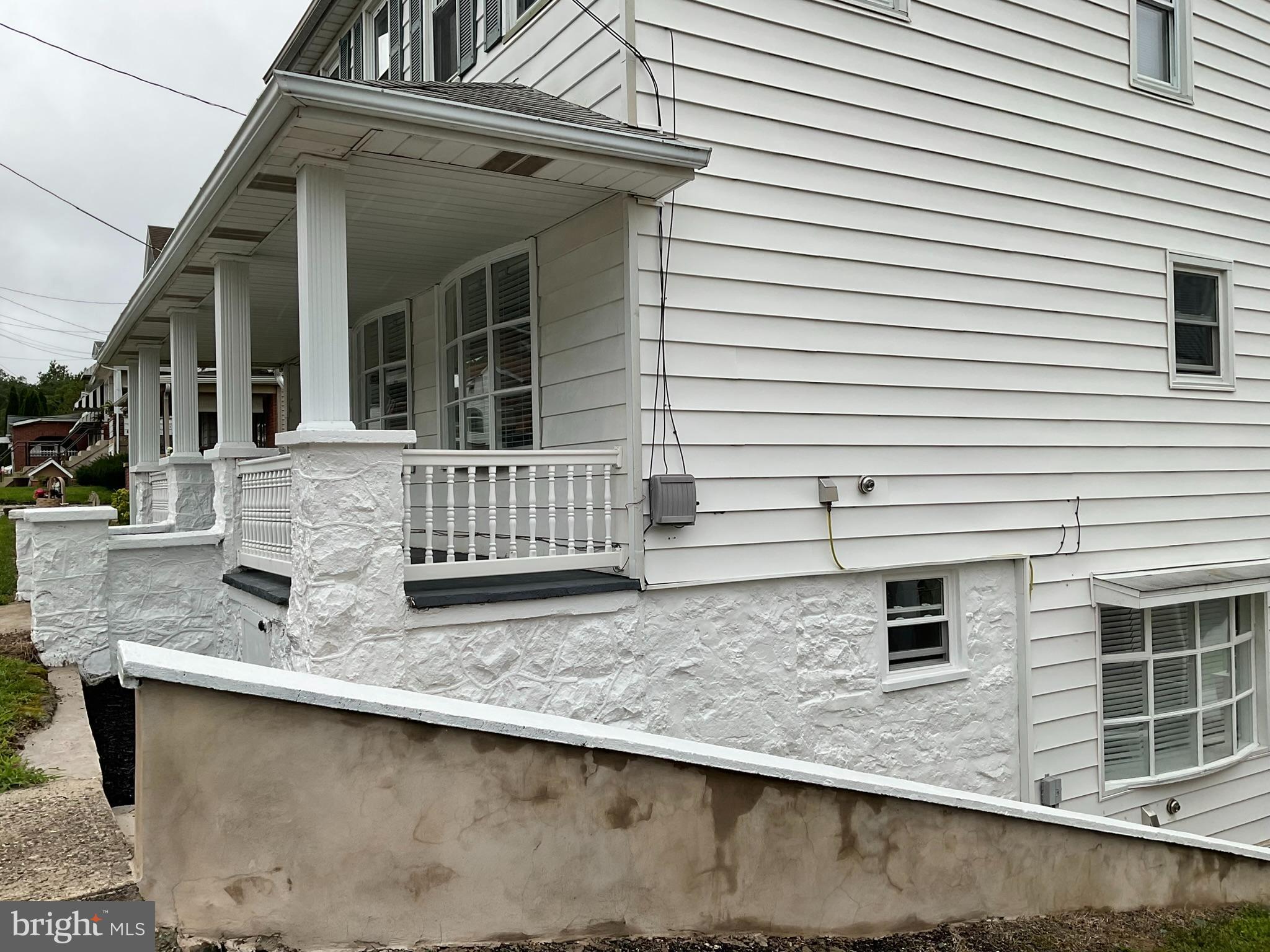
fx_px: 1064
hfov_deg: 61.7
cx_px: 635
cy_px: 476
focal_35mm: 29
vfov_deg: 48.2
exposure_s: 1/238
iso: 16
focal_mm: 3
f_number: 1.8
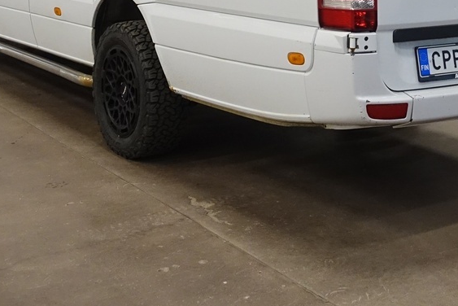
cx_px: 299
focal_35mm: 69
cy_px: -89
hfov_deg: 29.1
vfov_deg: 18.4
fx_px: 878
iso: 1000
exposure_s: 1/125
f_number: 2.5
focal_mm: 8.8
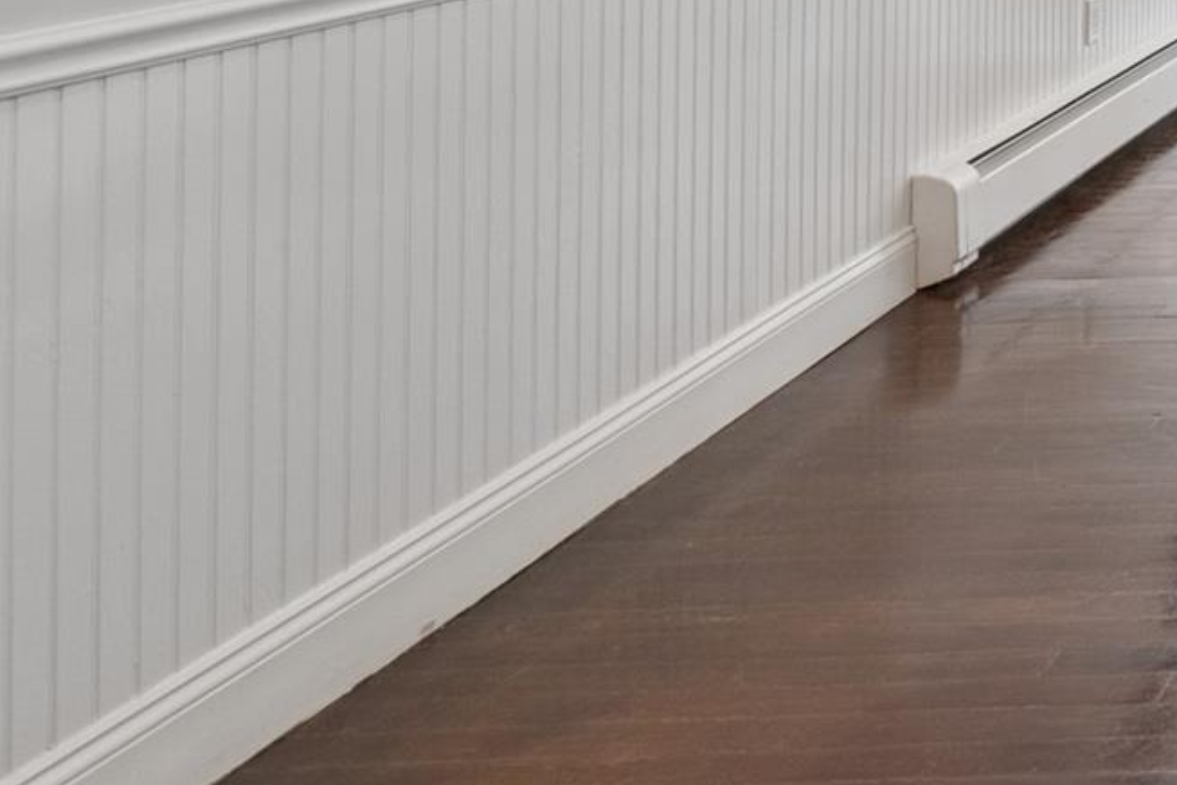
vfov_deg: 24.6
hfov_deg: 27.9
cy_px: -262
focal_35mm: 47
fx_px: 1537
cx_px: 1771
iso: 640
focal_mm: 15
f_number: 14
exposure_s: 1/30
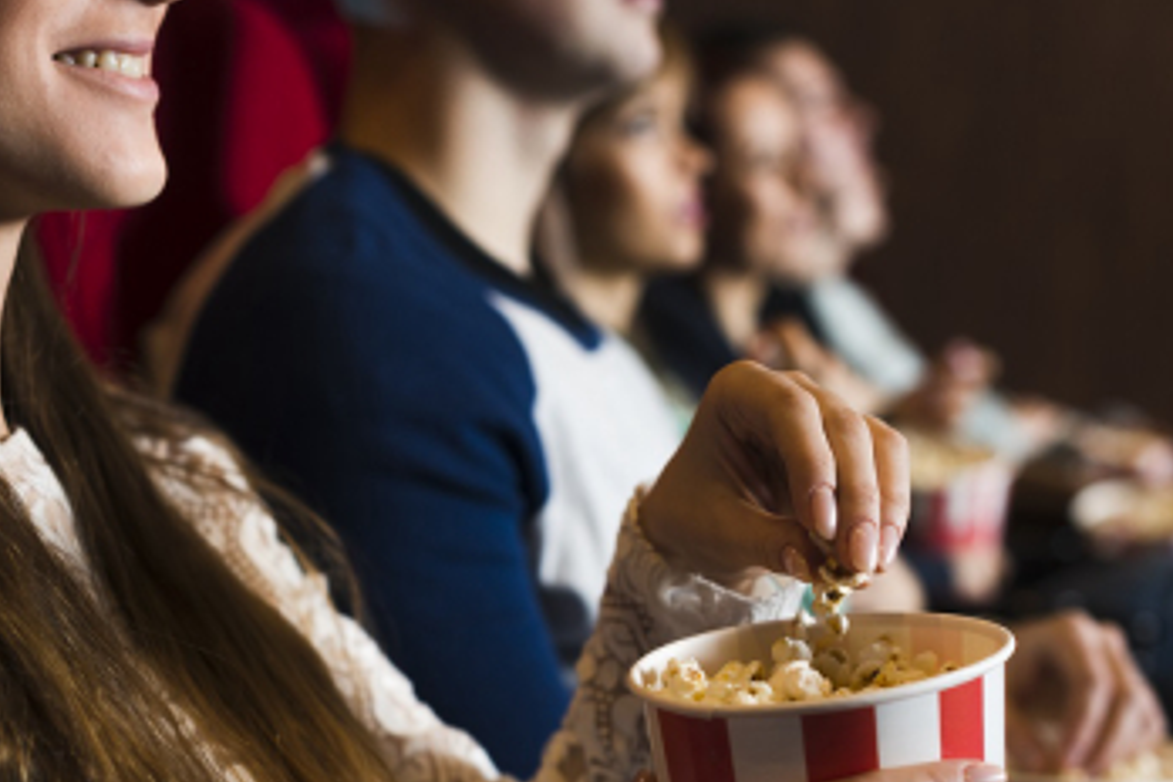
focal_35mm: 69
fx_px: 2248
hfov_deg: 29.2
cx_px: 489
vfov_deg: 19.7
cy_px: 526
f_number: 3.5
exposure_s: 1/160
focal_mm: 50
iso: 320
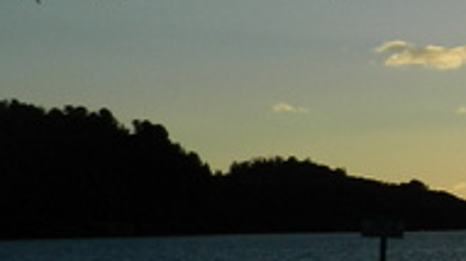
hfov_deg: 11.9
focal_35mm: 160
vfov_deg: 7.6
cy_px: 117
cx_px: 952
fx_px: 1975
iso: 80
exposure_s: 1/250
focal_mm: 6.2
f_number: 9.4
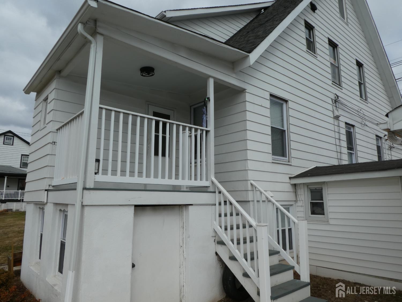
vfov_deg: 56.8
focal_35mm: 24
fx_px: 279
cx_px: 201
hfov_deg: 71.6
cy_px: 151
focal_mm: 4.3
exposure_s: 1/1000
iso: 80
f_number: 4
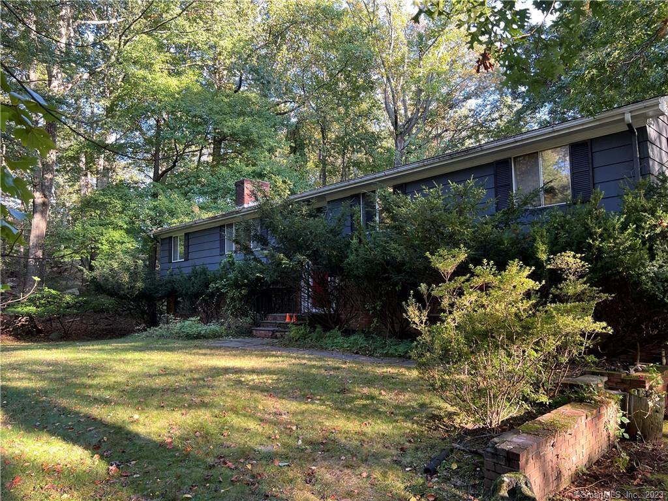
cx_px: 334
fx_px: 502
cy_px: 250
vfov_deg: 53.1
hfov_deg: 67.3
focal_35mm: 26
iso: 64
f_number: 1.5
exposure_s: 1/121
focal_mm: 5.7
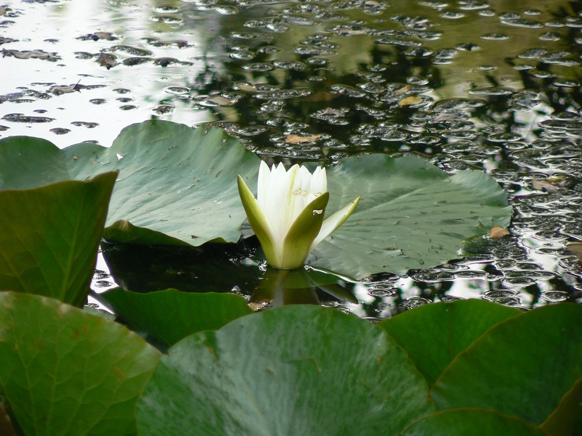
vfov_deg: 3.4
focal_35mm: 432
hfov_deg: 4.6
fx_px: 7263
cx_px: 291
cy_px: 218
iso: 80
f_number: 4
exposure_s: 1/100
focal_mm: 72
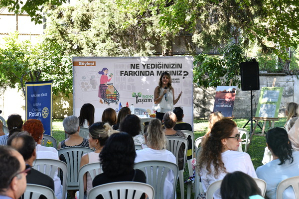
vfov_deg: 19.5
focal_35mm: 70
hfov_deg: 28.8
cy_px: 100
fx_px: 581
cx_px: 150
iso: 1000
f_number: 5.6
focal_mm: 70
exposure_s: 1/250
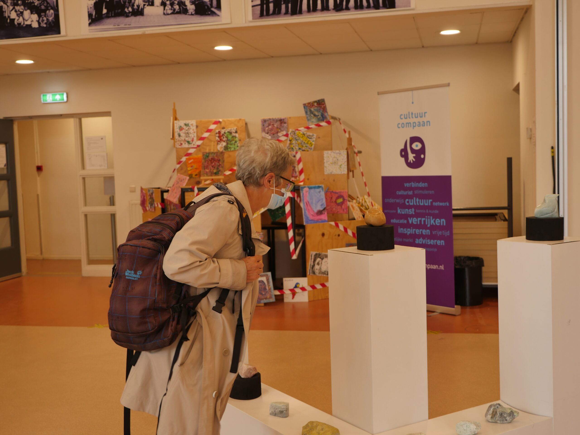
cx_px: 290
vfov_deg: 32.9
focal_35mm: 44
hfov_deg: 42.9
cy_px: 218
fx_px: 737
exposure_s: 1/60
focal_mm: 22
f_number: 3.2
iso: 200
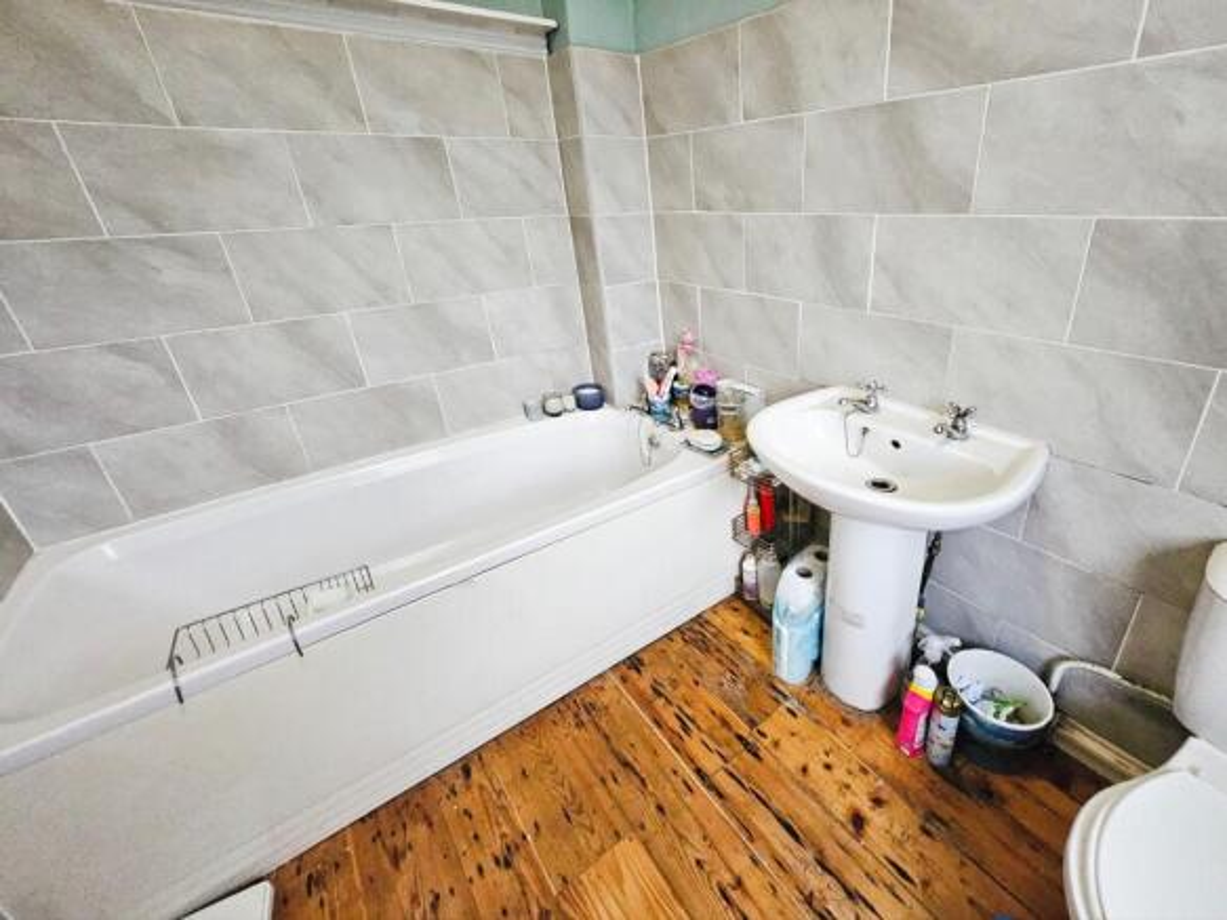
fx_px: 461
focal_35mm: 13
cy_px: 460
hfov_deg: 106.2
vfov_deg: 89.9
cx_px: 614
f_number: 2.2
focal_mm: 1.7
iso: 800
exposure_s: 1/33
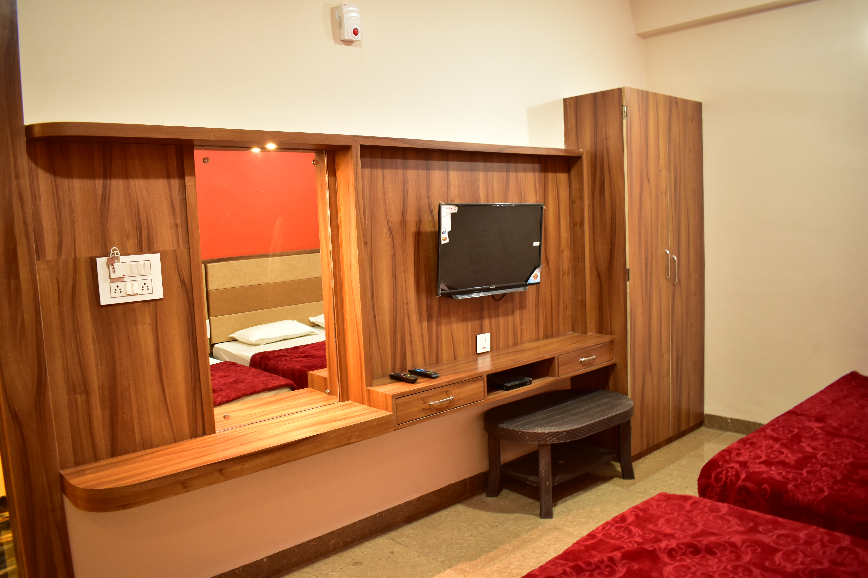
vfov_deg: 47.9
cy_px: 289
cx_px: 434
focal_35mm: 27
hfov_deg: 67.4
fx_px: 651
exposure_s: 1/20
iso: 800
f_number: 3.5
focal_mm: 18
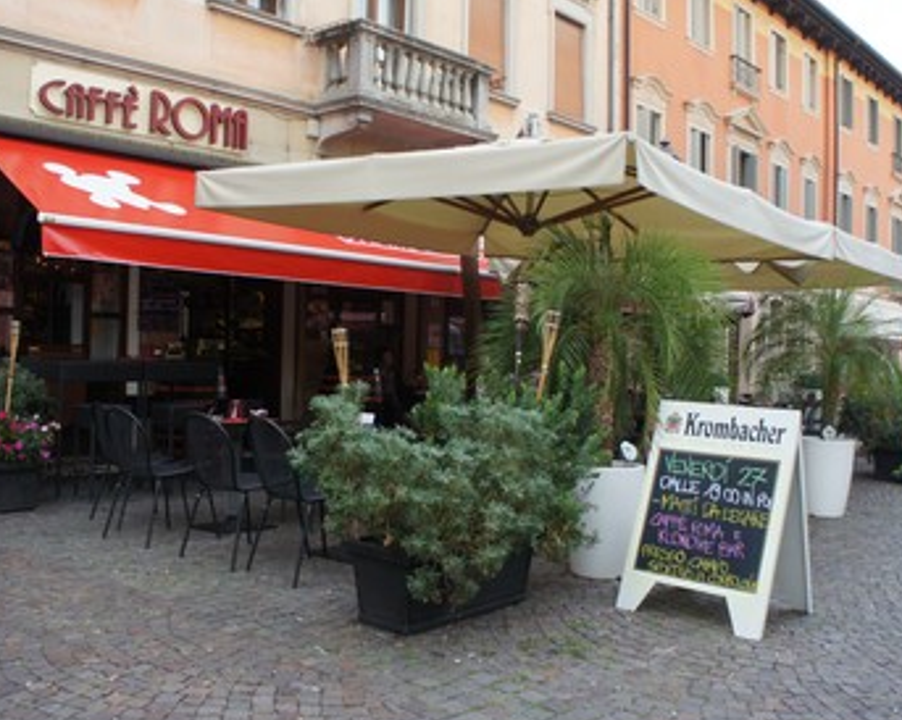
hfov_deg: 52.9
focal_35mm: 34
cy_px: 357
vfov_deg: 43.3
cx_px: 442
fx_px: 907
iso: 800
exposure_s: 1/250
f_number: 5.6
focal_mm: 18
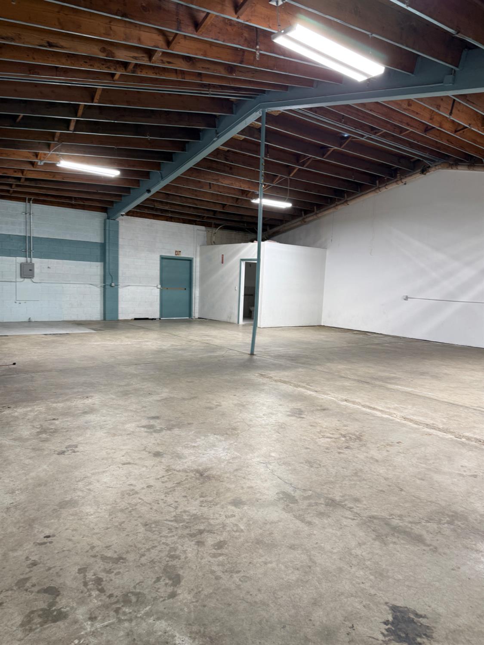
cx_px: 242
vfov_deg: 71.6
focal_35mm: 24
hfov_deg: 56.8
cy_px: 322
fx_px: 447
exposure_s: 1/60
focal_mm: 6.76
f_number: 1.78
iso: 100
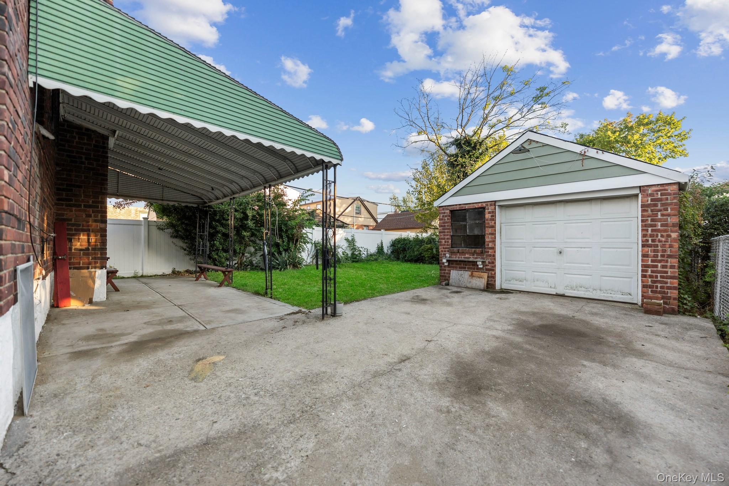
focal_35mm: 14
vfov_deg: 81.2
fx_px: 283
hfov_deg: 104.3
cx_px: 364
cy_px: 243
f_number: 1.8
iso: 250
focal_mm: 14
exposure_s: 1/1600
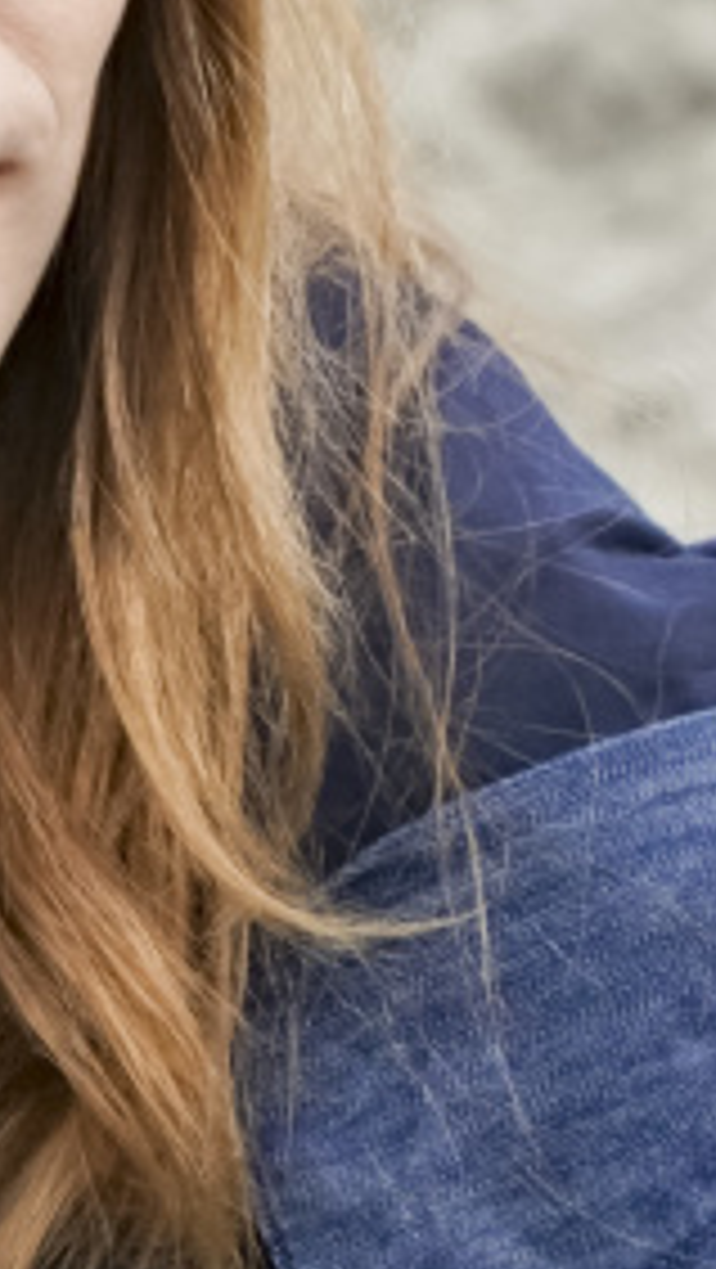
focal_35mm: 891
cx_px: -518
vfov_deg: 2.4
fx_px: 30019
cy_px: 1076
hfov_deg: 1.4
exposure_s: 1/200
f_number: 18
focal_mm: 200
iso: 1000
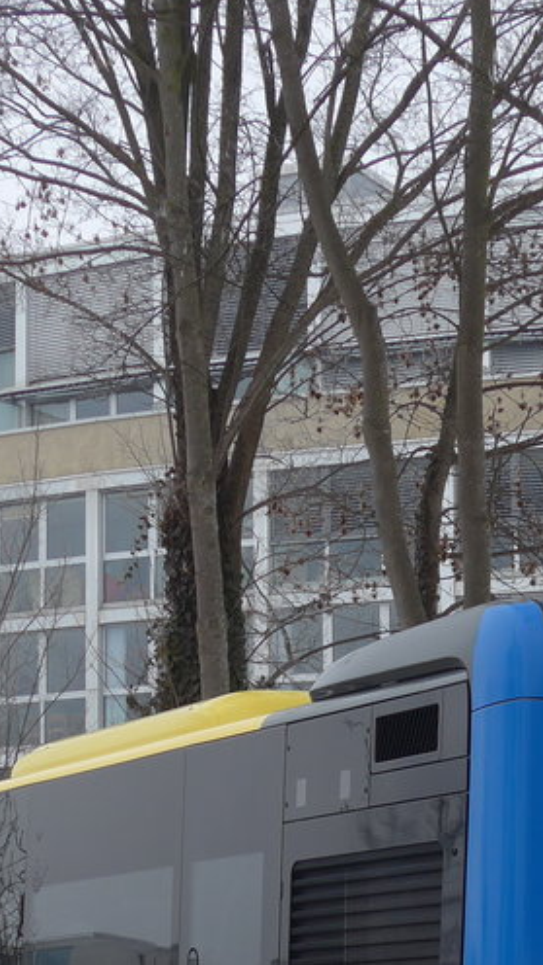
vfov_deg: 18.3
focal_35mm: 116
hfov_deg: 10.4
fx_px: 2969
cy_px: 774
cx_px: 376
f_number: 2.8
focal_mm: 9
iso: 80
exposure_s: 1/125
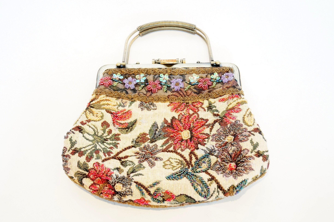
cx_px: 167
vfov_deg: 29.8
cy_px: 111
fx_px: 417
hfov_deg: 43.7
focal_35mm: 45
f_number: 4.5
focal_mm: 30
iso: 2500
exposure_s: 1/60
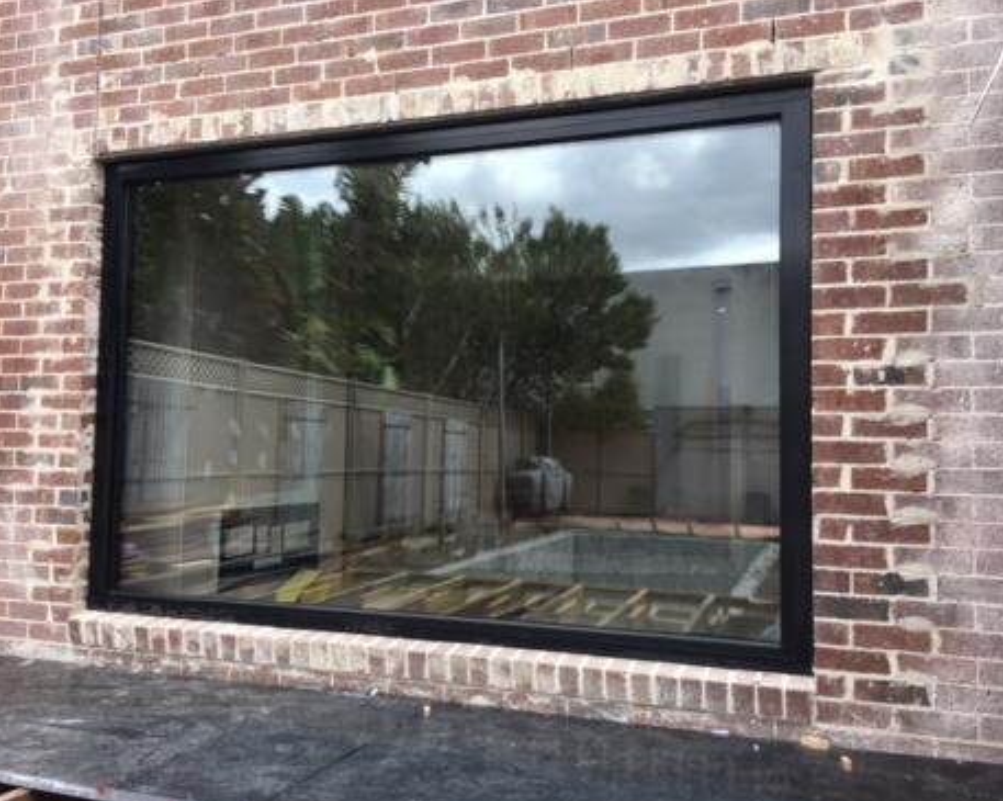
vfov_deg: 47.1
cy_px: 403
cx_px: 505
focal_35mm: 31
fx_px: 920
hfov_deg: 57.2
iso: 25
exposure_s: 1/266
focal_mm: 4.15
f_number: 2.2
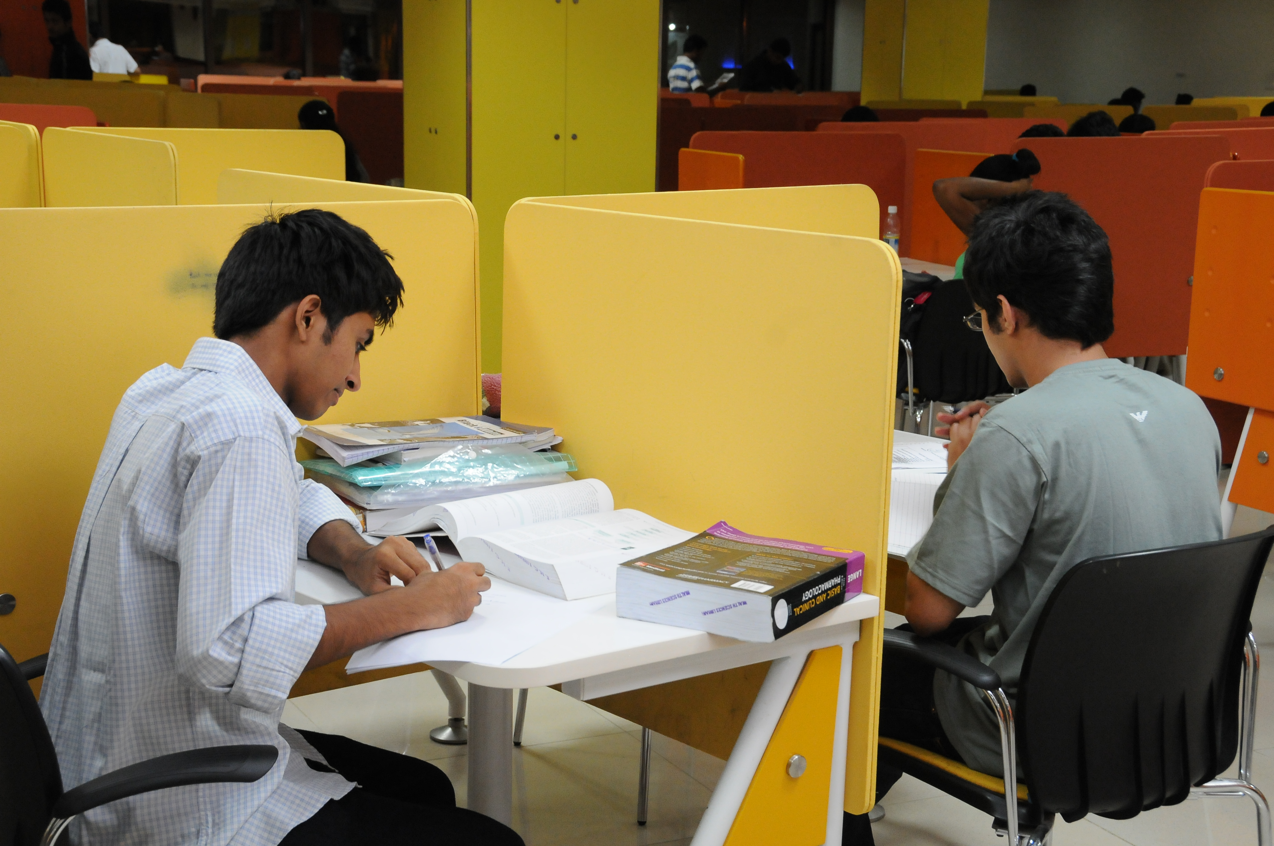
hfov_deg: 36.9
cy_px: 423
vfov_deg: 25.0
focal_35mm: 54
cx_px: 637
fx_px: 1909
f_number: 8
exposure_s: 1/60
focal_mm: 36
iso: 1600
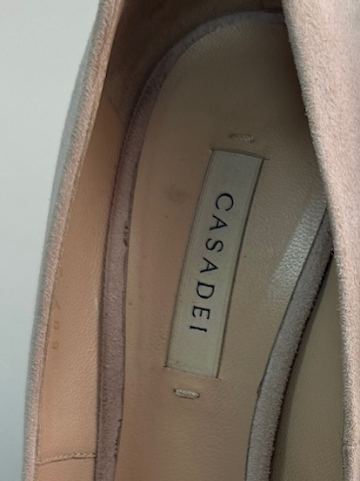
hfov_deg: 16.0
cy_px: 585
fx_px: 1234
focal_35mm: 89
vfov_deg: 20.5
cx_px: 430
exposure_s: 1/100
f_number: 1.78
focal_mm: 6.86
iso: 64
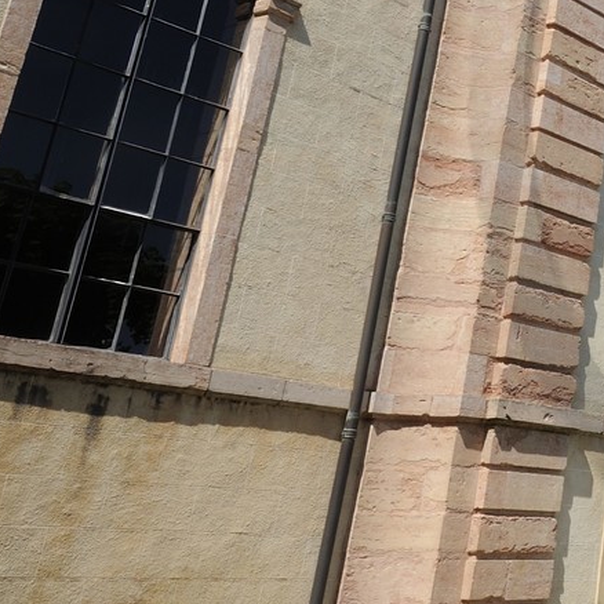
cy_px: 102
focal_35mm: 62
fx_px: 1224
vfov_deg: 27.1
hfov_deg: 20.9
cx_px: 1030
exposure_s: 1/160
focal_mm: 20
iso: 200
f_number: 16
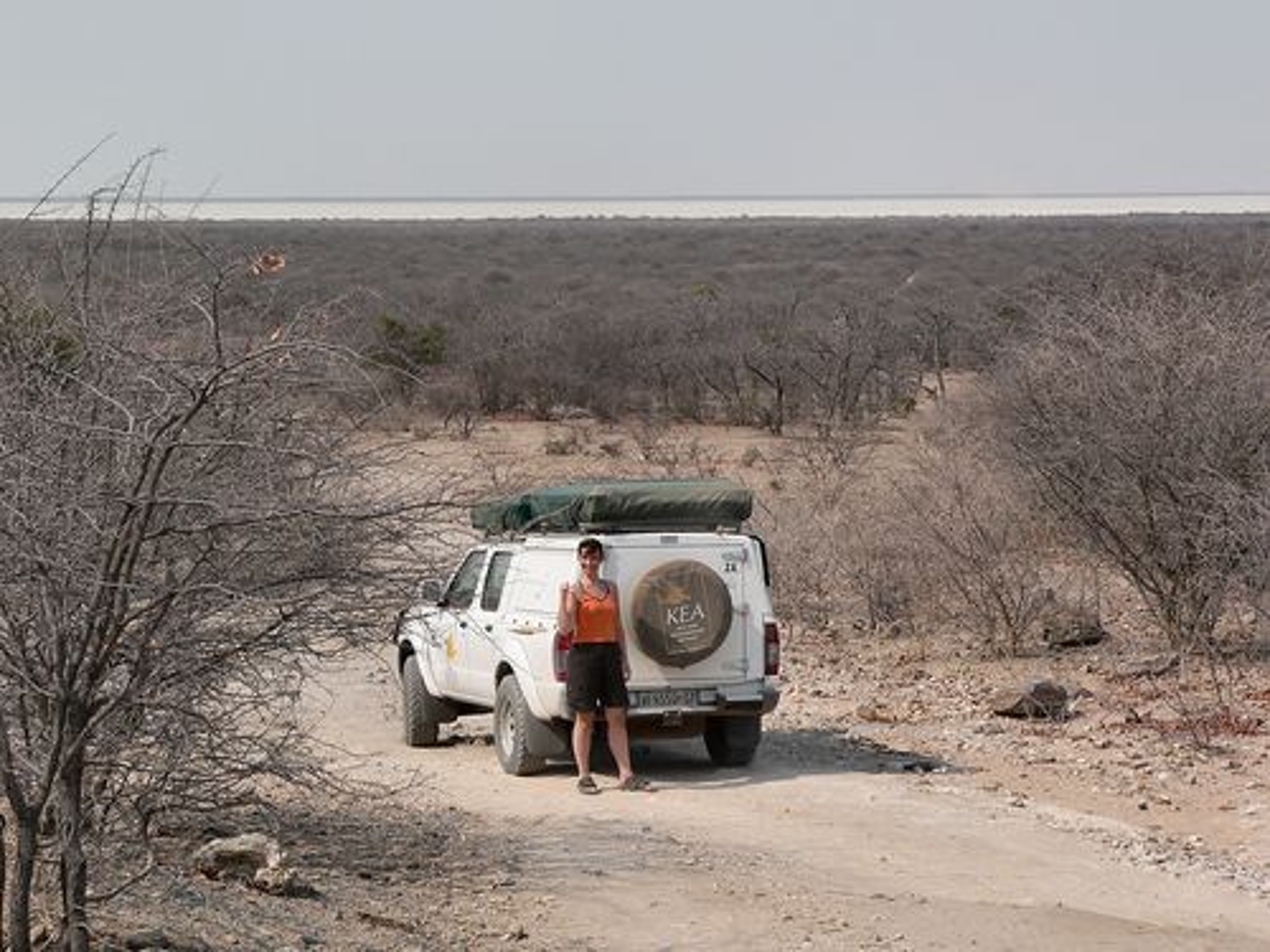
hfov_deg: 20.2
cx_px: 635
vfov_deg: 15.2
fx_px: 3559
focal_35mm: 97
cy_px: 476
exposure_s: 1/500
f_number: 5.6
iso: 80
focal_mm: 16.2
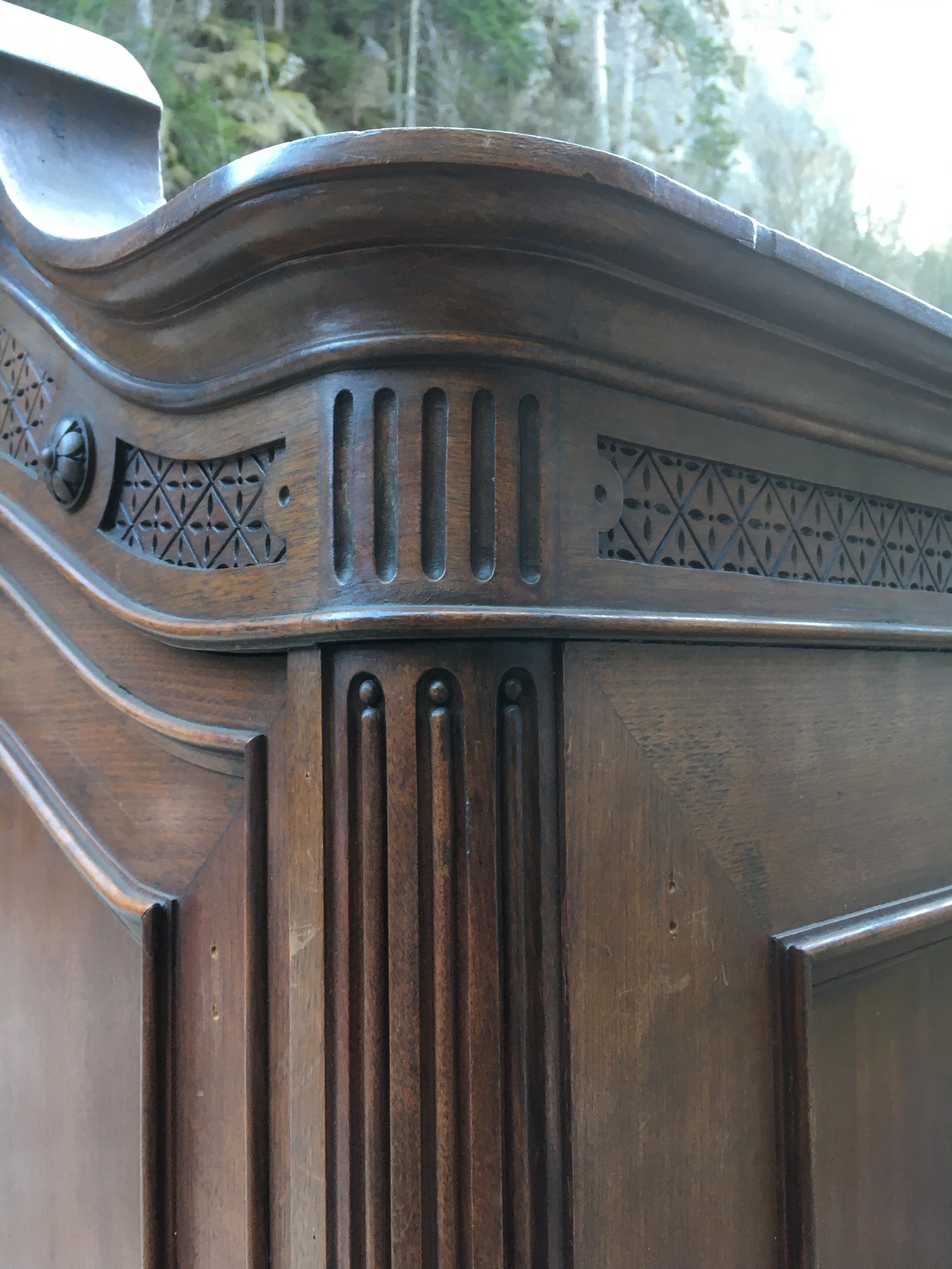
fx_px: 1063
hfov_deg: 48.2
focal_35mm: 29
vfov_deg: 61.7
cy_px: 634
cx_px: 476
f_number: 2.2
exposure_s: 1/33
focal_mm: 4.15
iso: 80
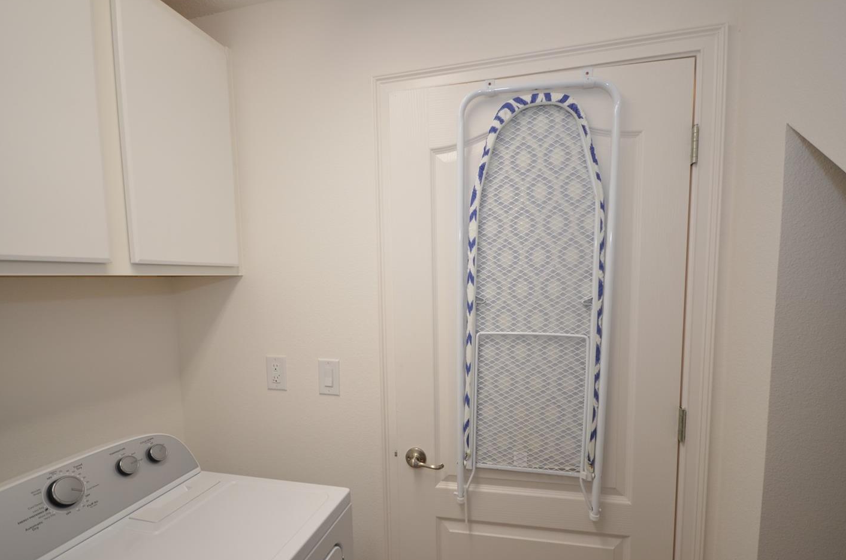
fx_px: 399
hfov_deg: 93.4
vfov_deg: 69.9
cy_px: 310
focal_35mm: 17
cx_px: 421
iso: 320
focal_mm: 10
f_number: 4
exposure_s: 1/60
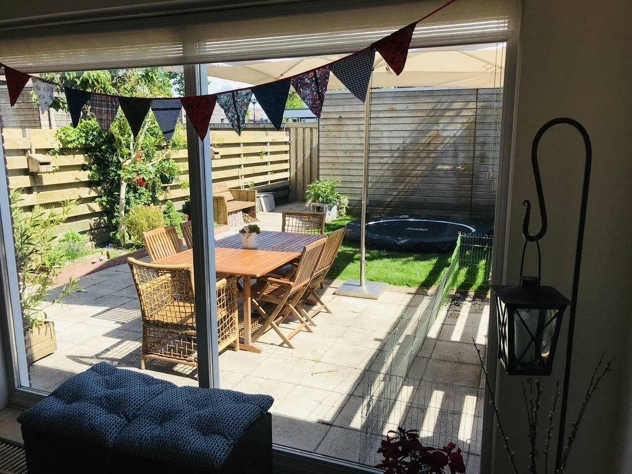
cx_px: 316
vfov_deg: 49.7
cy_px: 237
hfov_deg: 63.4
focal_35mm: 28
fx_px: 511
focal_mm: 3.99
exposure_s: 1/855
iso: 20
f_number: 1.8
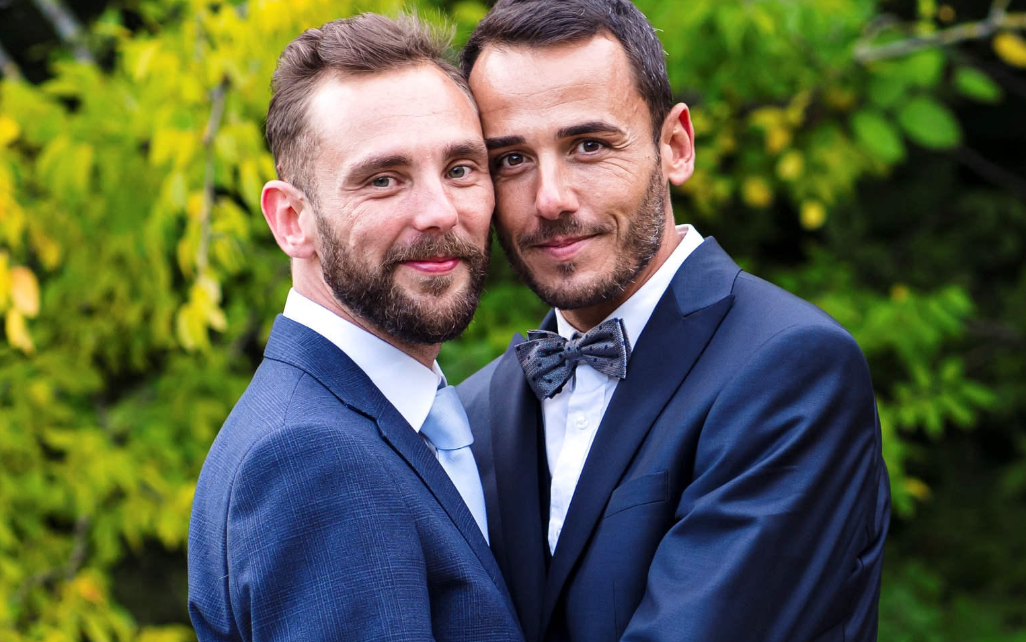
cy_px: 317
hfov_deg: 19.1
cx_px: 503
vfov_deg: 12.0
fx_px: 3048
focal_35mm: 109
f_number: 2.5
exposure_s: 1/500
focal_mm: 85
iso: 320
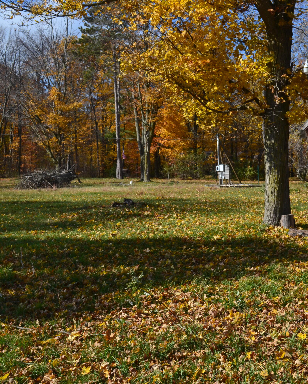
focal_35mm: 55
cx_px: 219
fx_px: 627
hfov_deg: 27.4
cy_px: 192
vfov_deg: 34.1
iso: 400
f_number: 10
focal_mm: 26
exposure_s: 1/320
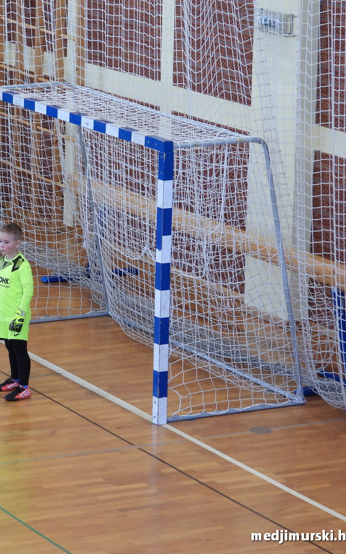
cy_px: 276
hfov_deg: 8.7
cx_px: -14
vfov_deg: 14.0
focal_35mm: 149
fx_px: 2248
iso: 280
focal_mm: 18.9
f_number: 4
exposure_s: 1/60
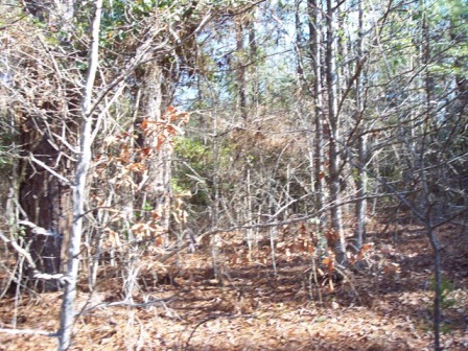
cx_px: 234
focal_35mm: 39
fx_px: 527
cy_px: 176
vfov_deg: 36.8
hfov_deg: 47.9
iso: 100
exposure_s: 1/60
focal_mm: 8
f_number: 3.4
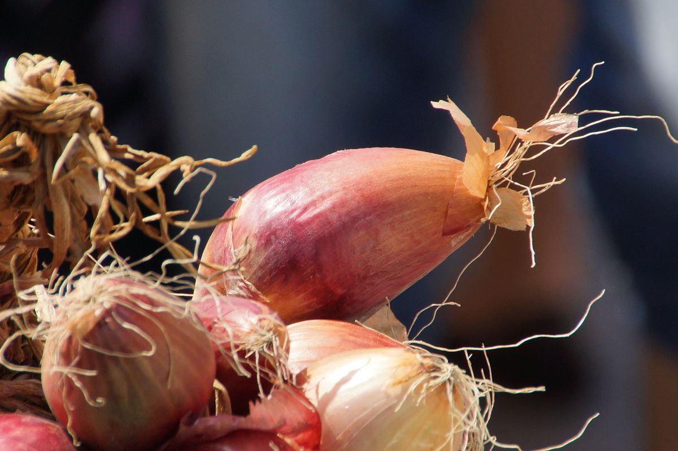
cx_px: 339
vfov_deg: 1.6
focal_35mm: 840
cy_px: 226
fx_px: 15807
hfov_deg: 2.5
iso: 160
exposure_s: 1/500
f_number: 6.3
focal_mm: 280
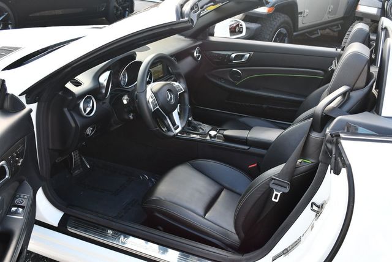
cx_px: 196
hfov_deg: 53.1
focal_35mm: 36
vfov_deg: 36.9
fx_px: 392
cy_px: 131
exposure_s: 1/250
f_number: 5
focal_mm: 18
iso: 400
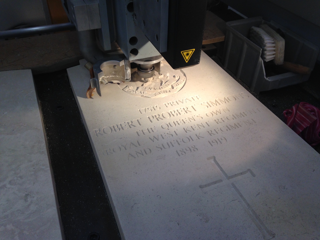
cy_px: 120
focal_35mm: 33
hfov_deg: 55.4
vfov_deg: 42.9
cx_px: 160
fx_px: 305
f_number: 2.4
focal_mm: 4.12
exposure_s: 1/120
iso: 64
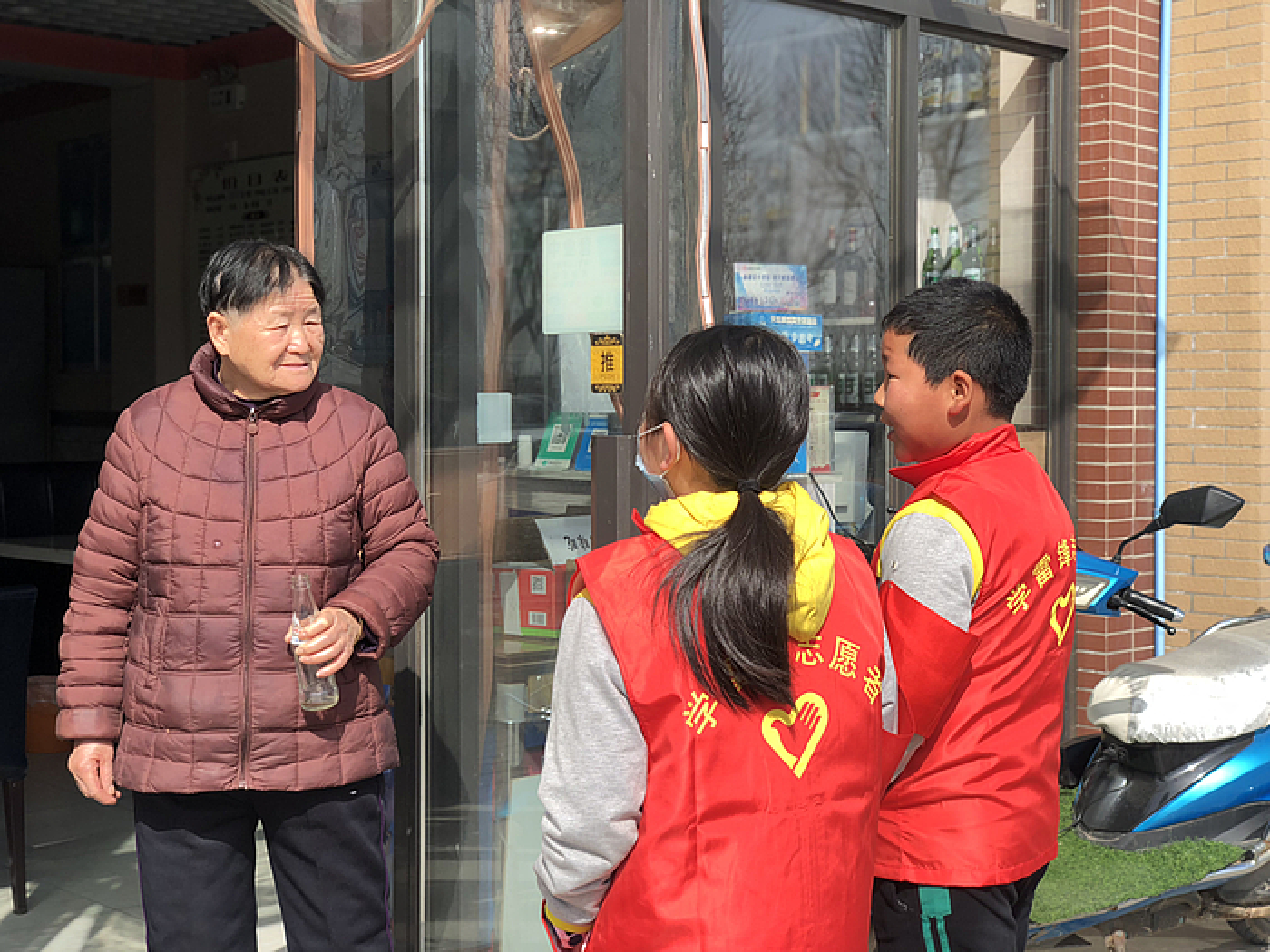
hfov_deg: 36.8
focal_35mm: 52
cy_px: 476
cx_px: 635
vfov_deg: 28.0
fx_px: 1908
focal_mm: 6
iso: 16
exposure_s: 1/533
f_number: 2.4
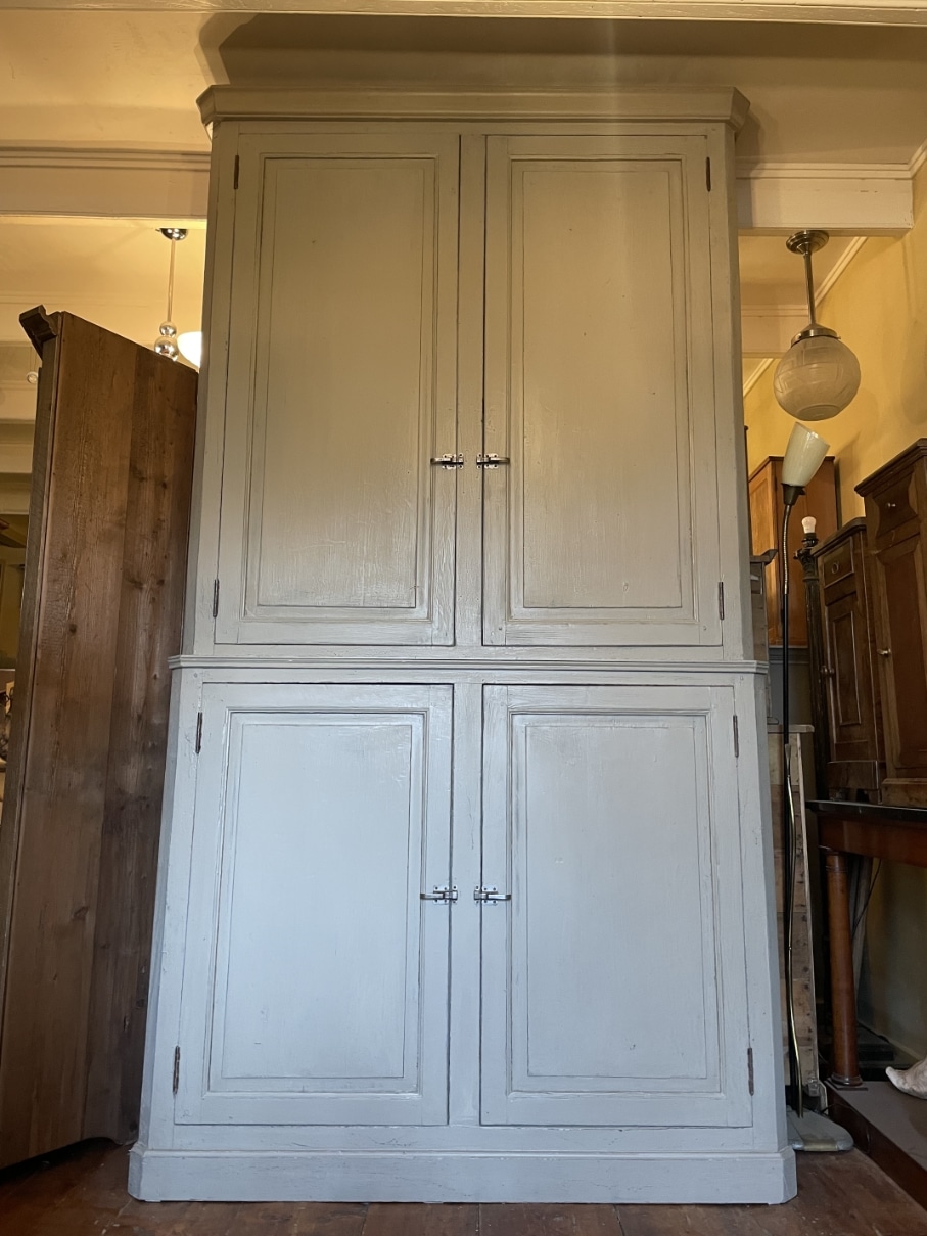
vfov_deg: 67.3
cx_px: 464
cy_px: 618
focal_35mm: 26
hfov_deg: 53.1
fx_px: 928
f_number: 1.6
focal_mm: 4.2
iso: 200
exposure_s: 1/50
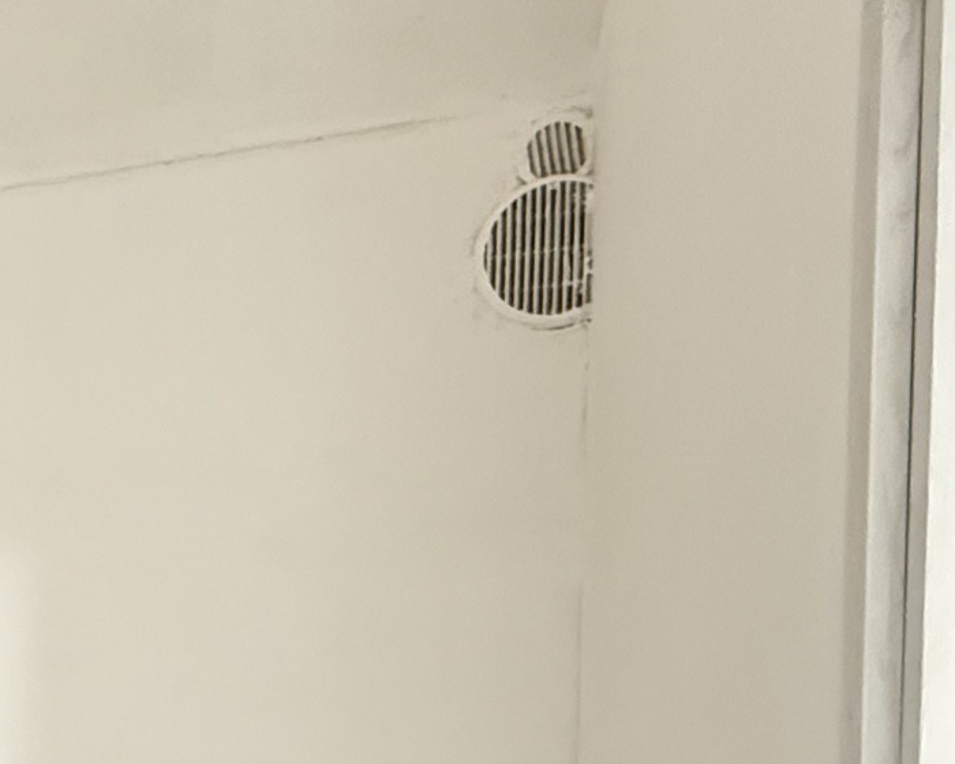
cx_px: -168
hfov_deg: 31.7
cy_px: 915
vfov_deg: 26.8
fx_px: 1413
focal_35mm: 50
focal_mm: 2.22
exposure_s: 1/60
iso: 800
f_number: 2.2
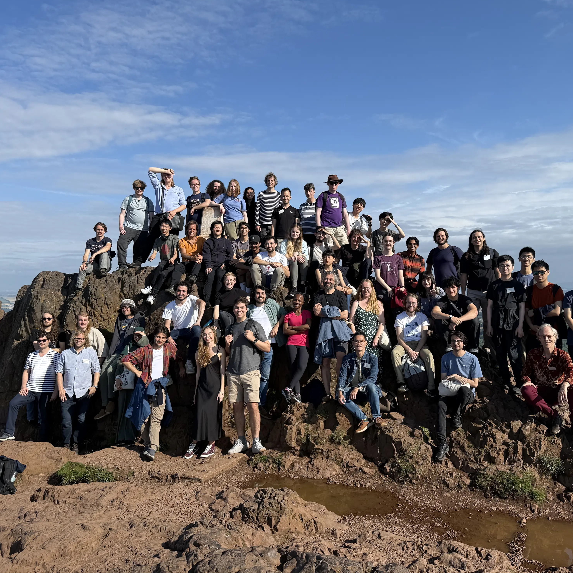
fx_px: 543
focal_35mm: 29
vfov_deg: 55.6
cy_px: 280
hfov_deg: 55.6
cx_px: 307
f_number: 1.78
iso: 80
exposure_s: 1/4975
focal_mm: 6.76
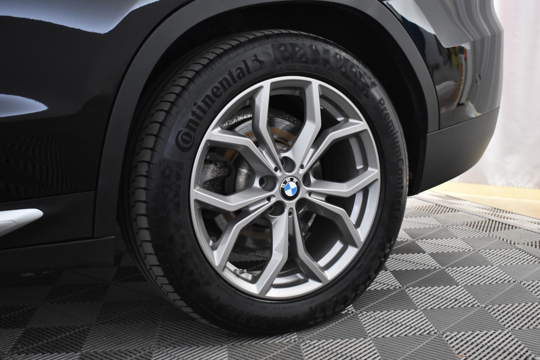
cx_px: 270
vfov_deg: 28.1
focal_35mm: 48
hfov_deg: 41.1
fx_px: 720
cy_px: 180
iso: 2000
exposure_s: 1/50
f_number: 4.5
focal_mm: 32
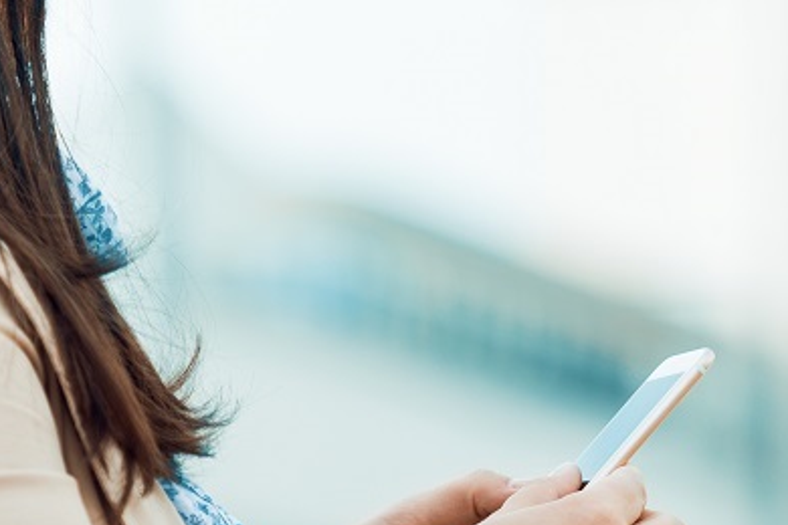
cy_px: 773
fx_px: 9083
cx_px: 578
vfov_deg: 3.3
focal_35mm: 415
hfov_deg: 5.0
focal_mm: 135
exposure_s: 1/500
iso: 100
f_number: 2.8
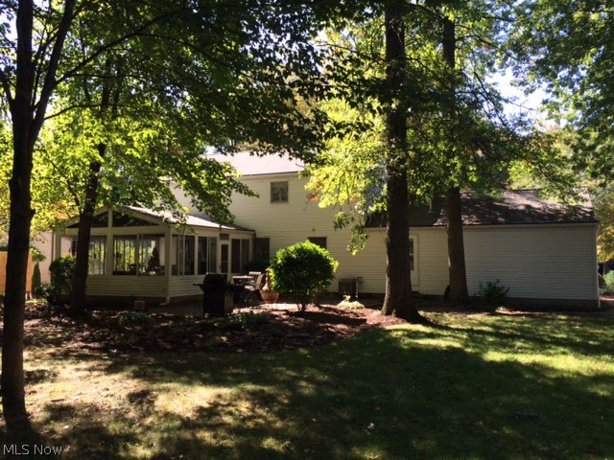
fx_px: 532
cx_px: 307
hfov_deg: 60.0
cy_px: 230
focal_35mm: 30
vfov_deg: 46.8
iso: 32
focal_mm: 4.12
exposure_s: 1/354
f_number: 2.2
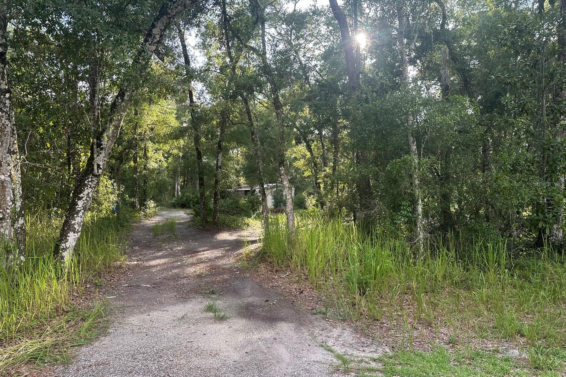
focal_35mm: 25
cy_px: 183
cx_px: 283
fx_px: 393
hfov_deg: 71.5
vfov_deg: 51.3
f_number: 1.78
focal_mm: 6.86
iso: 80
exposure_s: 1/527
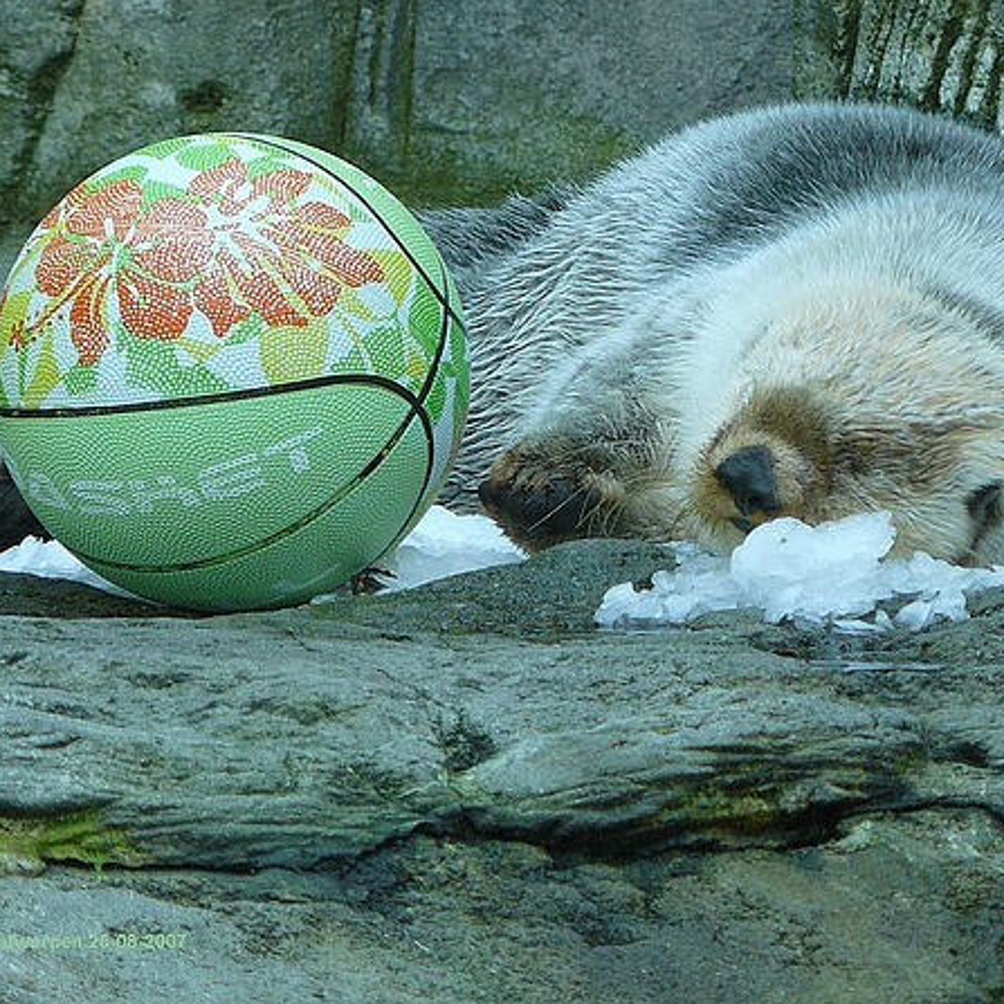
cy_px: 501
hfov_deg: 6.1
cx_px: 582
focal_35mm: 286
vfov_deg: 6.1
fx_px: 9385
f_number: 3.3
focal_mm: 33.5
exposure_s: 1/80
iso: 100
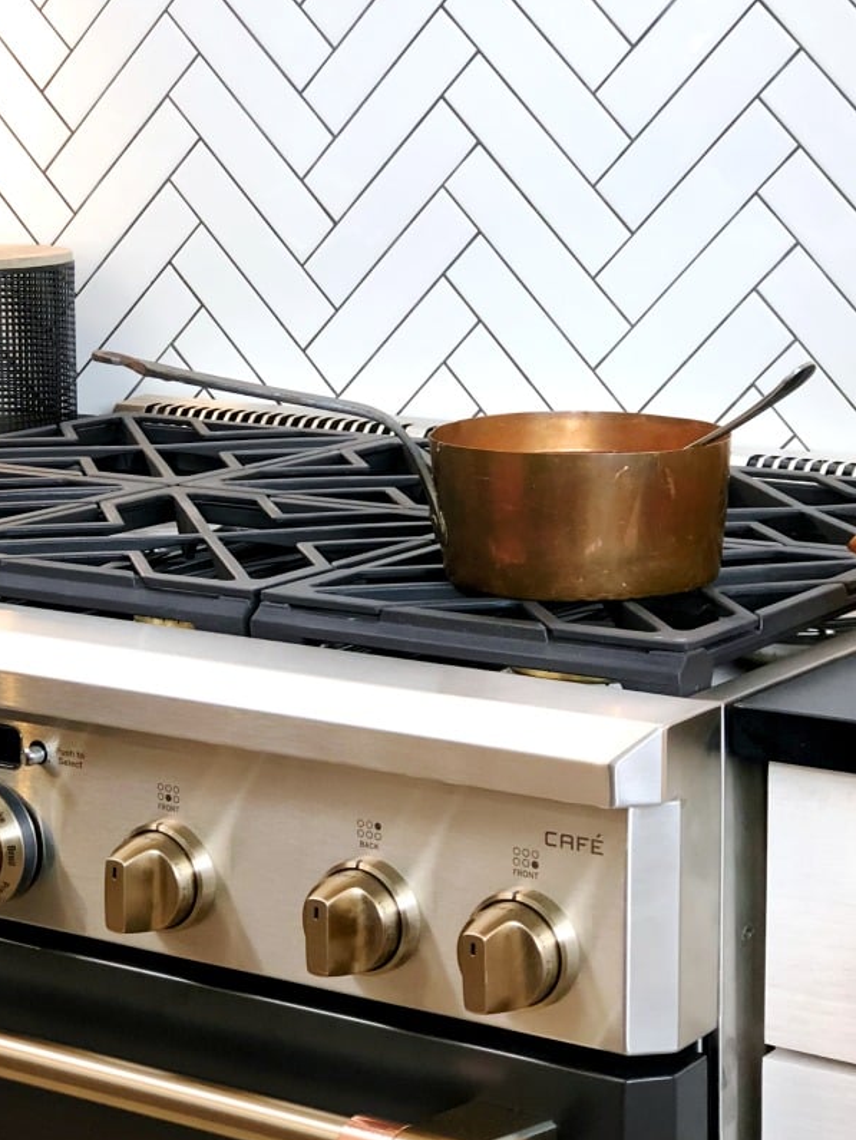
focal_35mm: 86
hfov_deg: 17.2
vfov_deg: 22.7
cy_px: 512
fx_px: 2833
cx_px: 331
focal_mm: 6.6
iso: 100
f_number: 2.8
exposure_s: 1/30
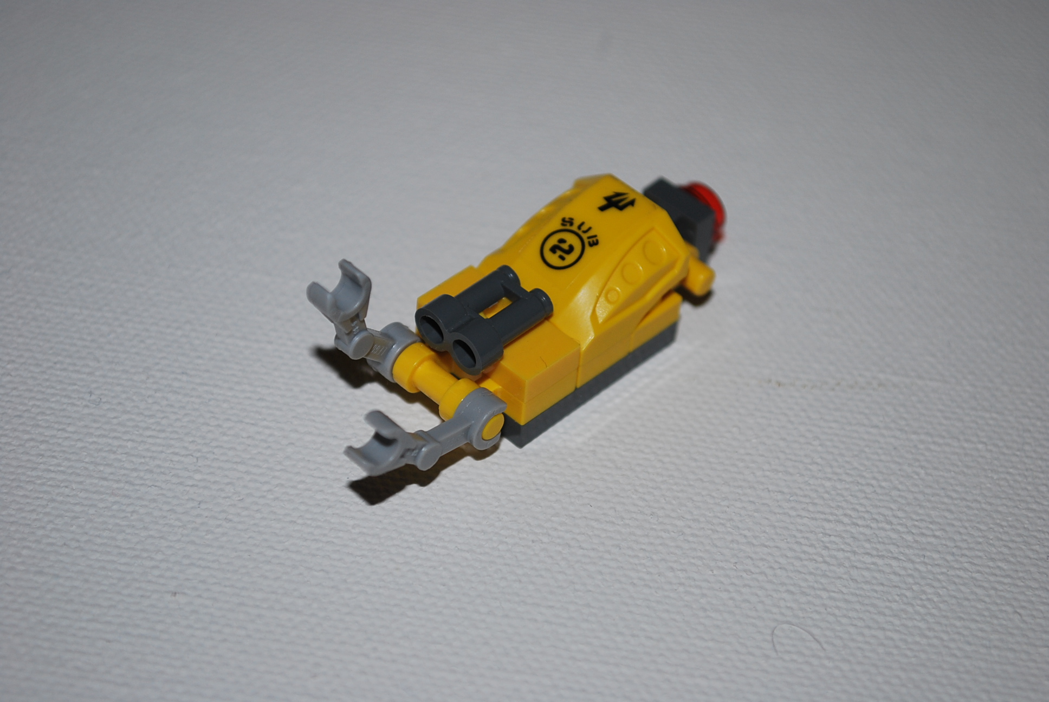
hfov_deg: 24.6
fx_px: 2407
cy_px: 351
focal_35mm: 82
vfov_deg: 16.6
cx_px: 524
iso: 200
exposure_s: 1/60
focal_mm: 55
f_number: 5.6
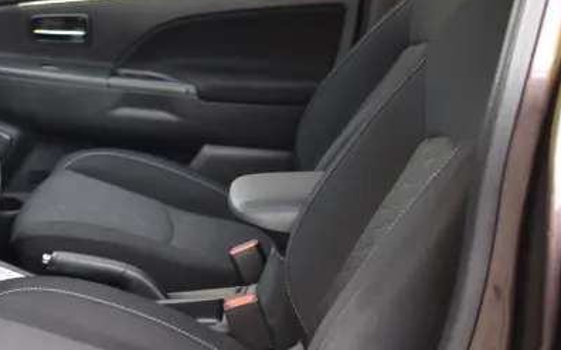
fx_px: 1436
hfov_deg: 21.8
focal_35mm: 94
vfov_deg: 13.9
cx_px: 110
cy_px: 200
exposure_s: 1/60
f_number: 4.8
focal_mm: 38
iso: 640
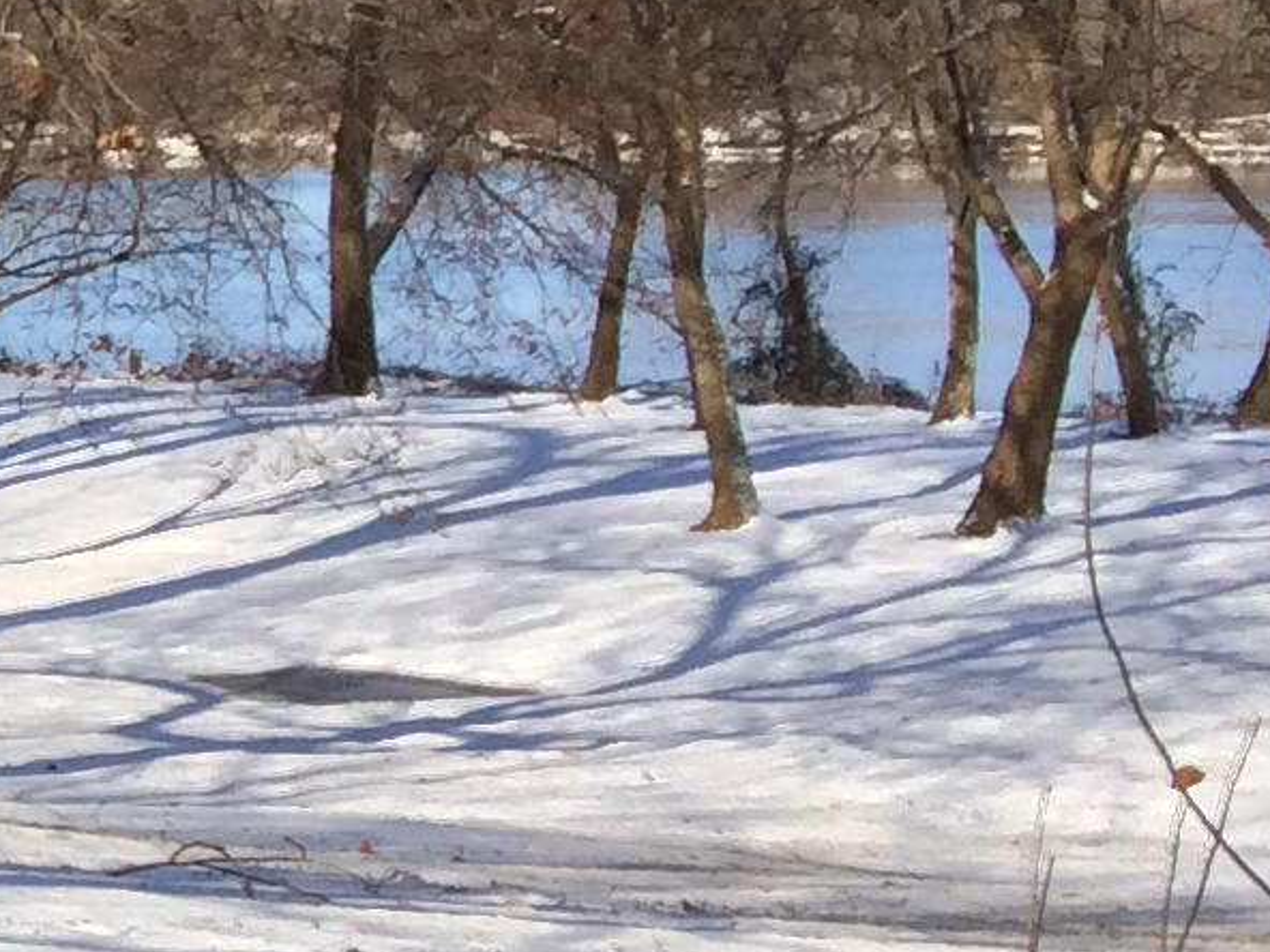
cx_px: -2008
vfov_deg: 9.3
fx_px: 5870
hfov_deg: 10.3
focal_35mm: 160
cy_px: 266
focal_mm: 4.15
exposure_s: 1/1866
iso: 32
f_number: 2.2
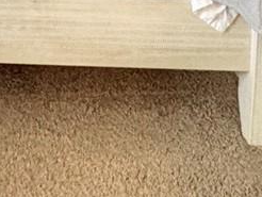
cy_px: -387
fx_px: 689
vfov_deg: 11.0
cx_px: -207
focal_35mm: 91
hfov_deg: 17.5
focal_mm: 2.22
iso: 320
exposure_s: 1/60
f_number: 2.2
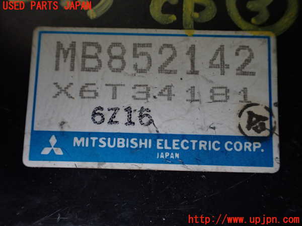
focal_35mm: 30
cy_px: 113
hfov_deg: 60.0
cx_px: 151
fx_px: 262
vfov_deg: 46.8
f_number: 2.3
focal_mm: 5.4
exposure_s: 1/125
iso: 400
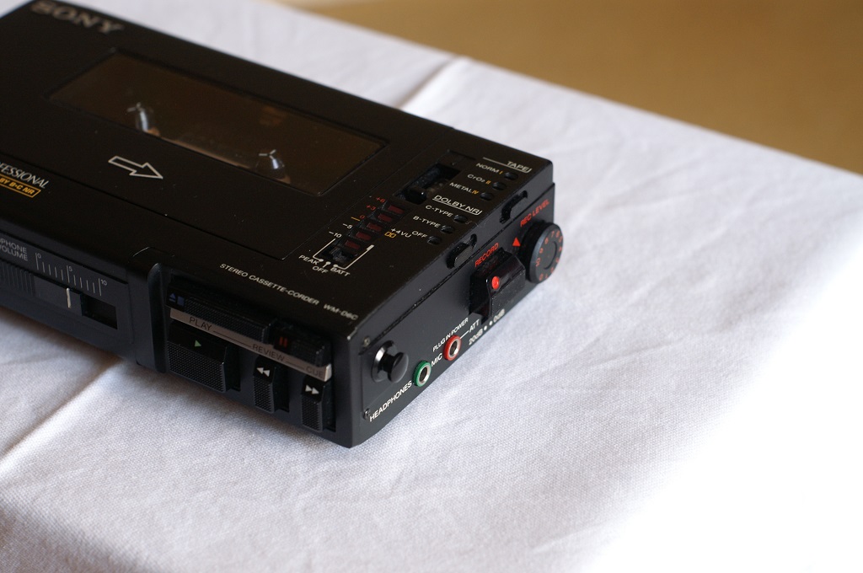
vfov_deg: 18.1
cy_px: 286
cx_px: 432
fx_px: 1796
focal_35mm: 75
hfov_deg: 27.0
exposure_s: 1/15
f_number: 5
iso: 400
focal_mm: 50
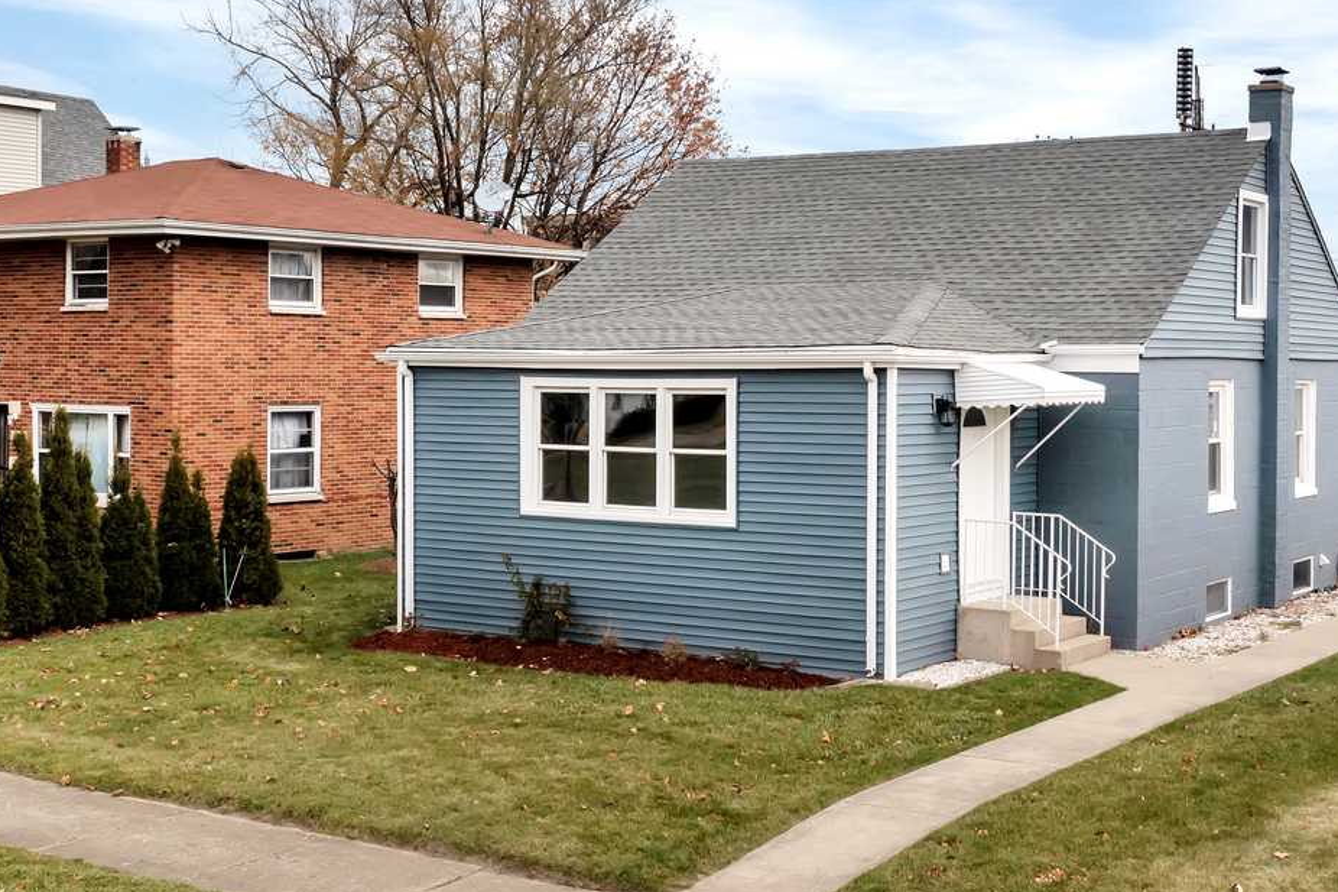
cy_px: 385
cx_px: 886
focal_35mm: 49
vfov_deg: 27.5
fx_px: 1821
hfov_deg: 39.9
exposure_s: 1/200
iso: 100
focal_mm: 10.26
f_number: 4.5
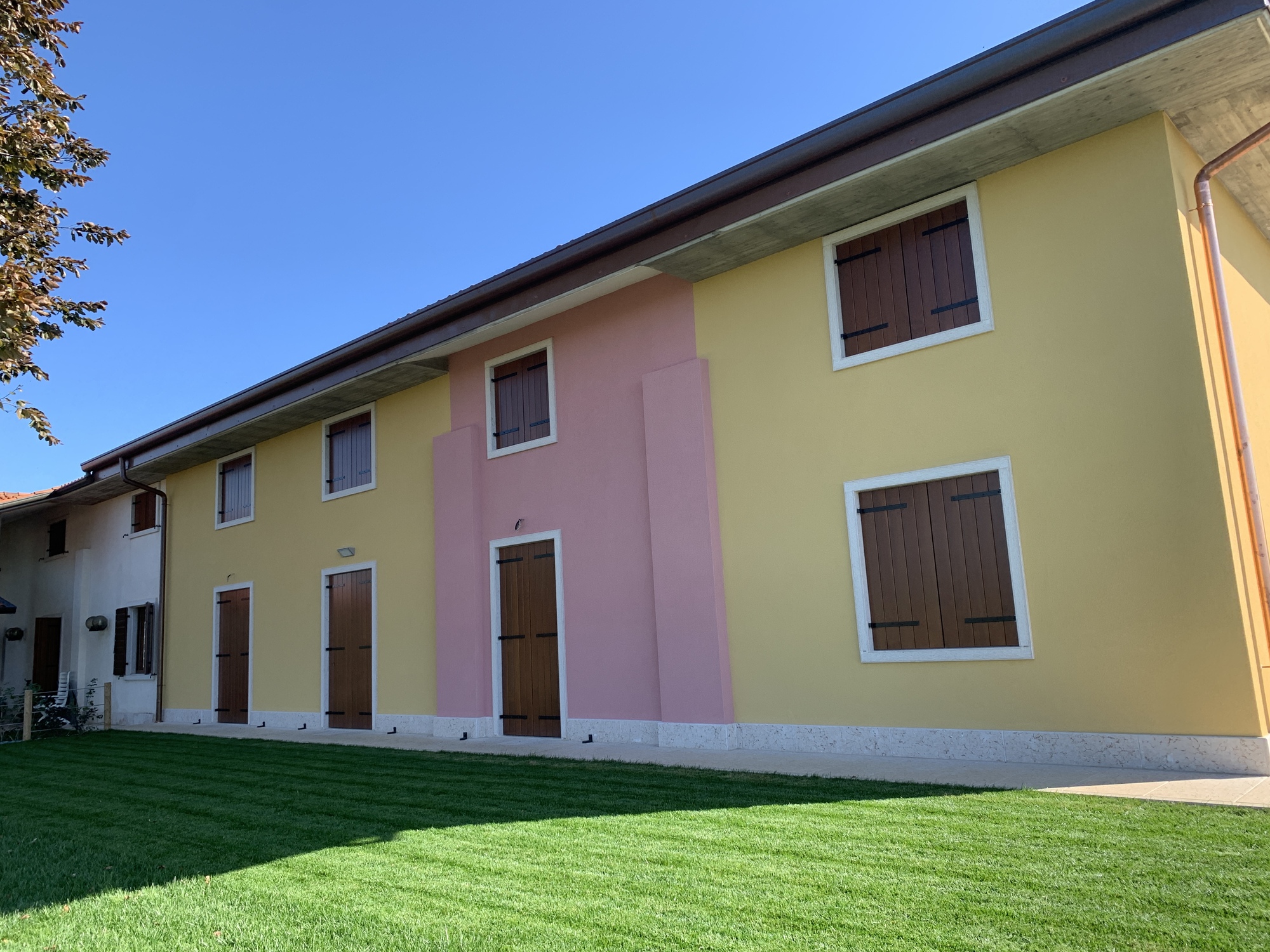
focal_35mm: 26
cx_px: 635
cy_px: 476
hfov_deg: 67.3
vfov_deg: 53.1
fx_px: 954
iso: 25
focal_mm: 4.25
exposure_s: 1/727
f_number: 1.8
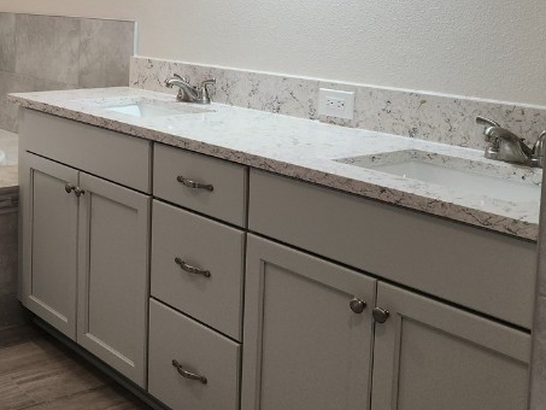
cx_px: 47
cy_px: 100
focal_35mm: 52
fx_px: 820
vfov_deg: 27.6
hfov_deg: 34.6
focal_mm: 5.4
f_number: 1.8
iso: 64
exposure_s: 1/60
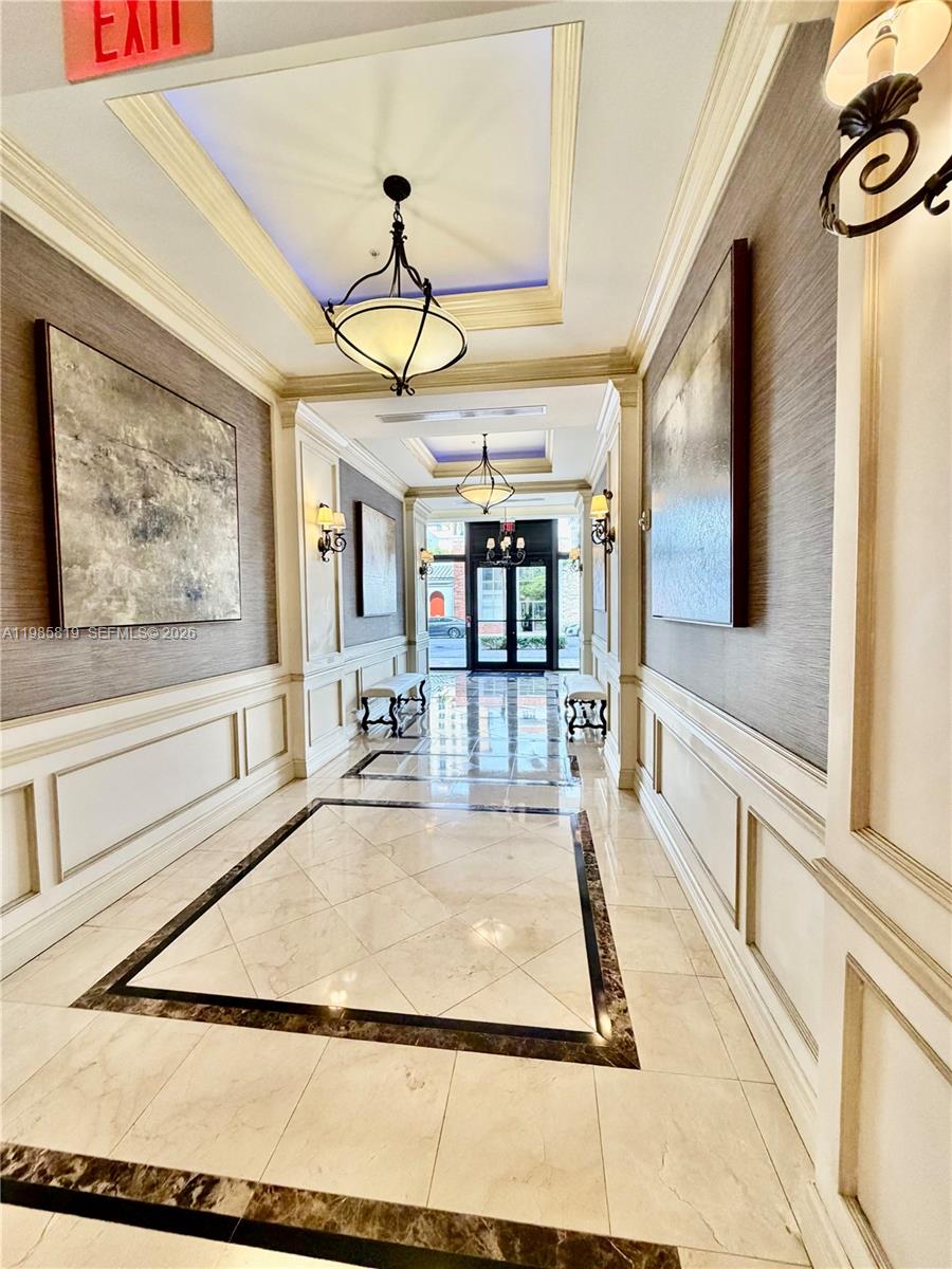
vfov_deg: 102.1
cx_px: 476
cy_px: 634
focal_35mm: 14
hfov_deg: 85.7
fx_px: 513
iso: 250
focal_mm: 2.22
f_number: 2.2
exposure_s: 1/120
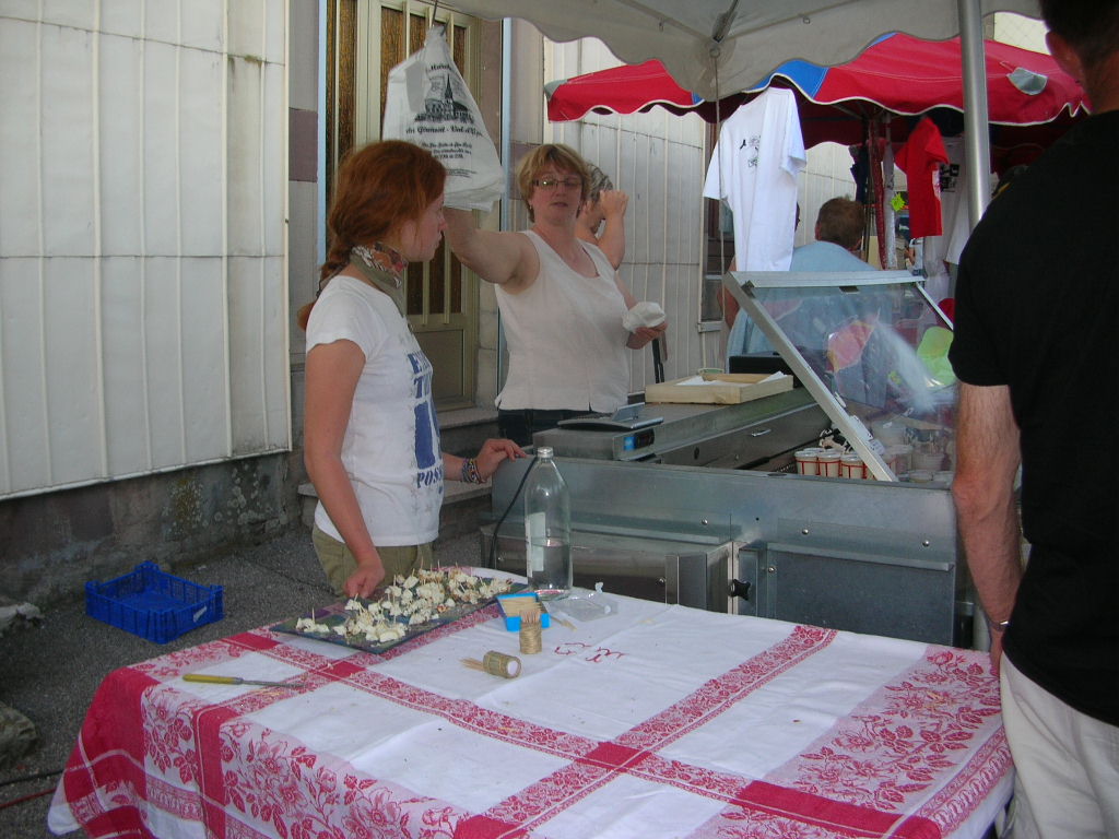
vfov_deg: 40.7
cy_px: 420
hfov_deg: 52.6
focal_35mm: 35
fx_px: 1131
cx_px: 560
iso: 50
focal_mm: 5.8
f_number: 2.8
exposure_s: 1/30
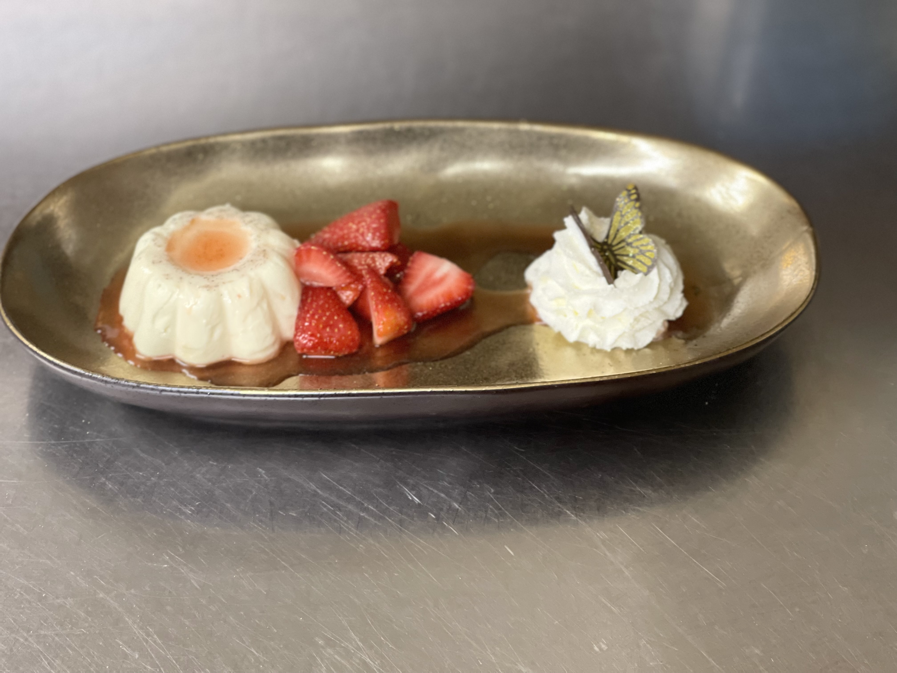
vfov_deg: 22.9
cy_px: 336
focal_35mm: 64
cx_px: 448
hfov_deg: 30.3
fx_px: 1658
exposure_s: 1/25
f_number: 2.2
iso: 320
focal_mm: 7.5
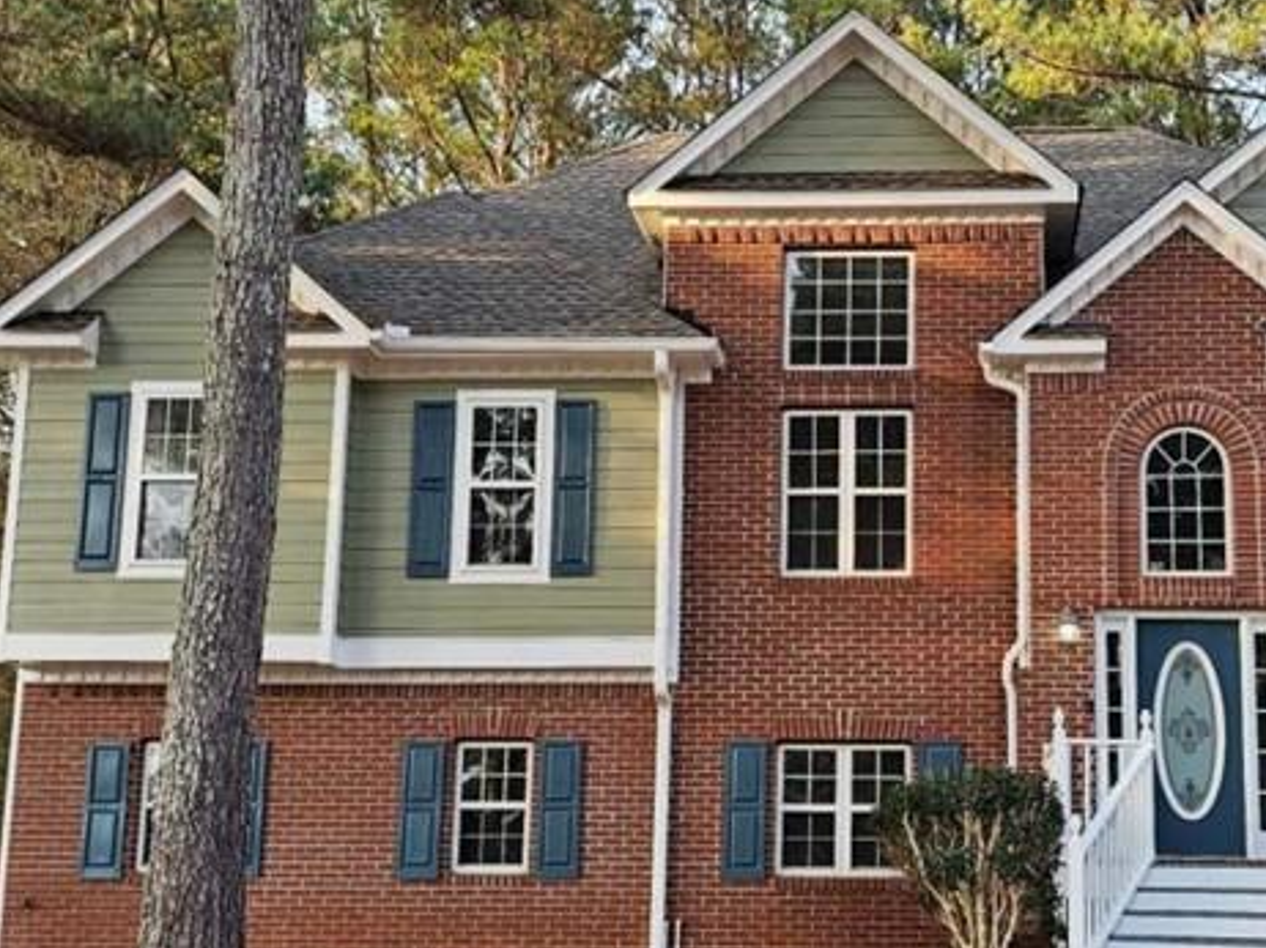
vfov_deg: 28.4
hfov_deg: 37.0
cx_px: 874
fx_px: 1864
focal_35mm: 51
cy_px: 627
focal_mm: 6.3
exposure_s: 1/120
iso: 64
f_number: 1.7
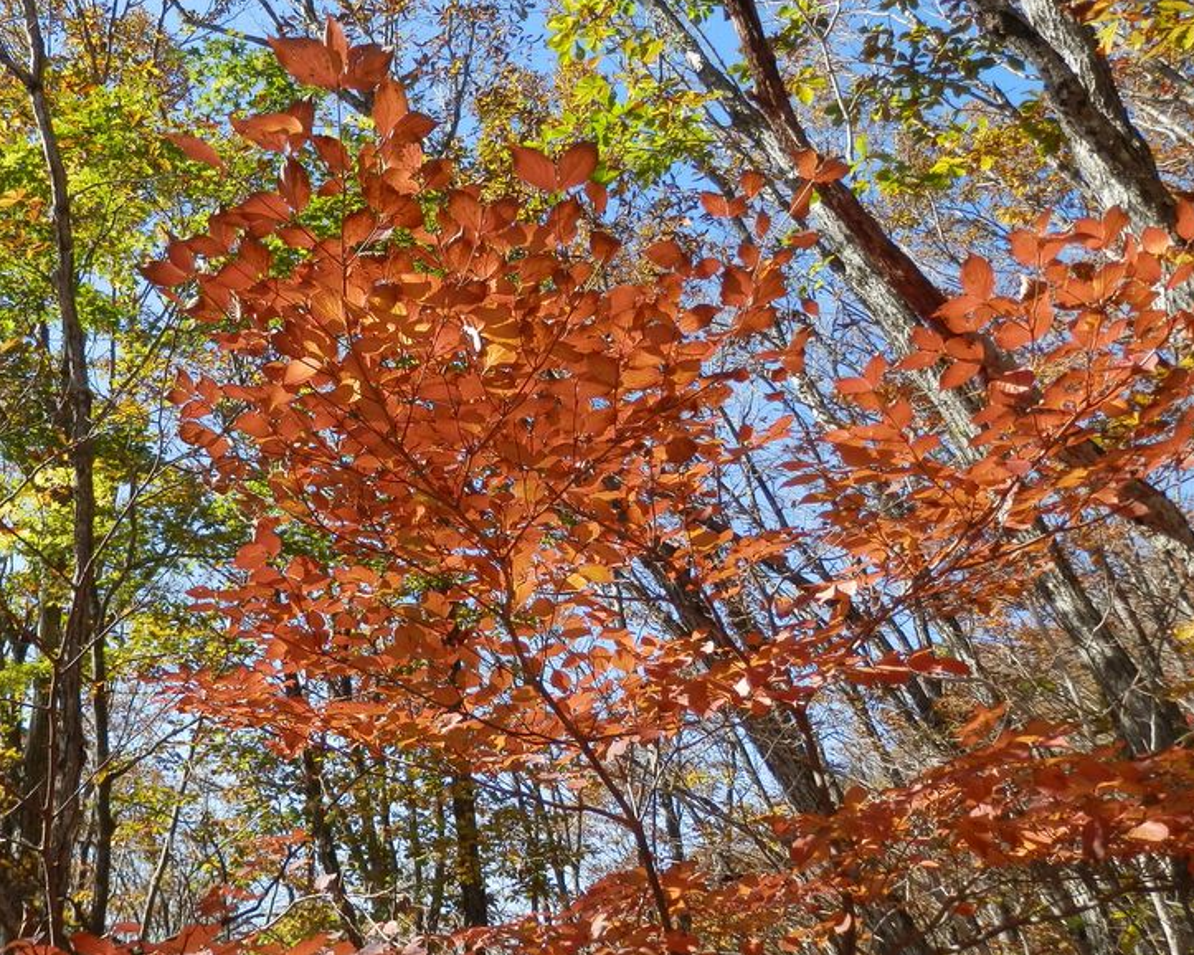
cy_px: 491
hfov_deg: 64.0
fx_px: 954
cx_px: 553
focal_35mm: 27
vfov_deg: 53.2
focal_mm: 4.5
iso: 80
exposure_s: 1/320
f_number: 3
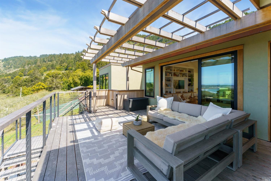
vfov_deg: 81.2
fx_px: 105
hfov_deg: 104.3
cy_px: 90
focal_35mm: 14
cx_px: 136
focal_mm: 14
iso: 400
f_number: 13
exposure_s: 1/160
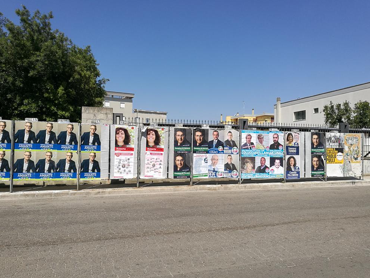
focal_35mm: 28
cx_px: 185
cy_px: 143
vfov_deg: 49.8
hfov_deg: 63.4
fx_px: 299
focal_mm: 4.5
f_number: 2.2
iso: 50
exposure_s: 1/1136
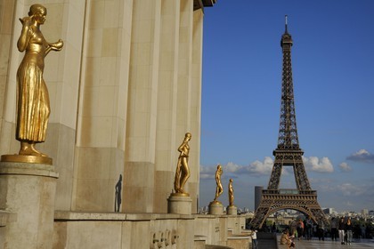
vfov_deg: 31.9
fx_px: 436
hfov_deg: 46.4
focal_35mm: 42
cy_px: 124
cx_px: 187
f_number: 15
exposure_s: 1/160
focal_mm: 28
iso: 100
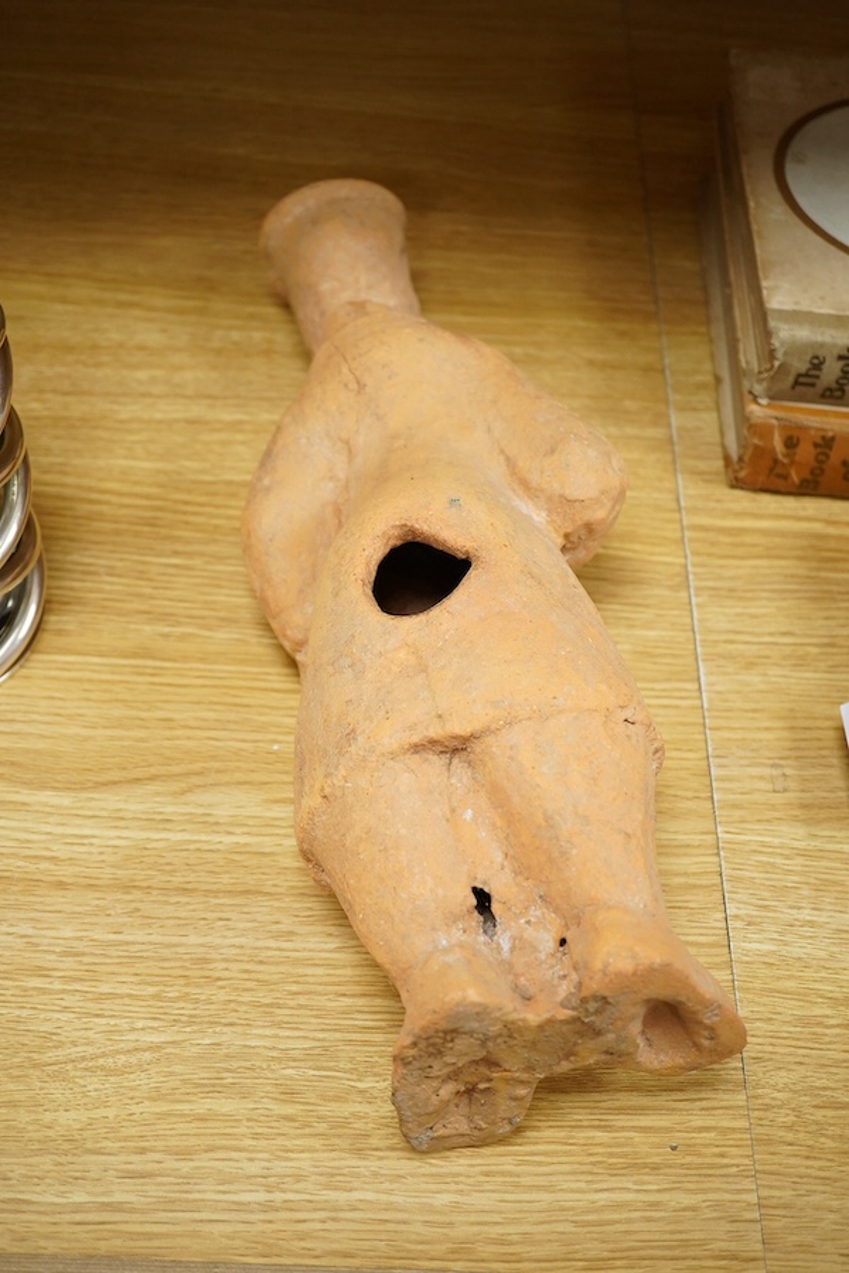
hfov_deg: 29.9
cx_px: 424
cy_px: 636
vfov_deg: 43.6
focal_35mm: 45
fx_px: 1592
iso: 1250
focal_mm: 30
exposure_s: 1/160
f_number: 5.6
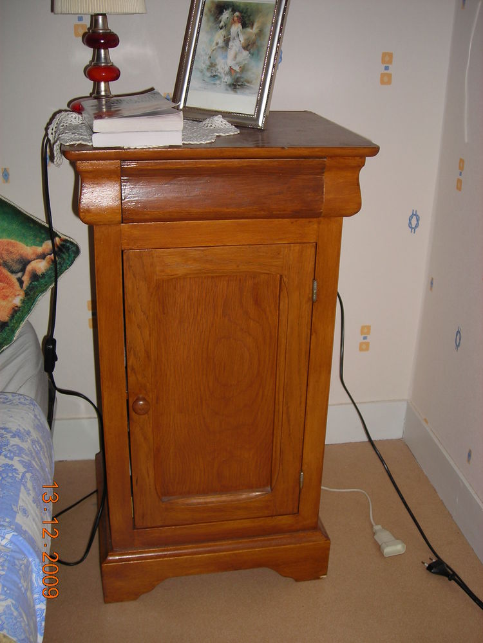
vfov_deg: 49.0
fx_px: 707
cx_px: 242
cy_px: 322
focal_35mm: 38
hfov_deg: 37.7
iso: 50
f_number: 3.2
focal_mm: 6.3
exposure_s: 1/60.1
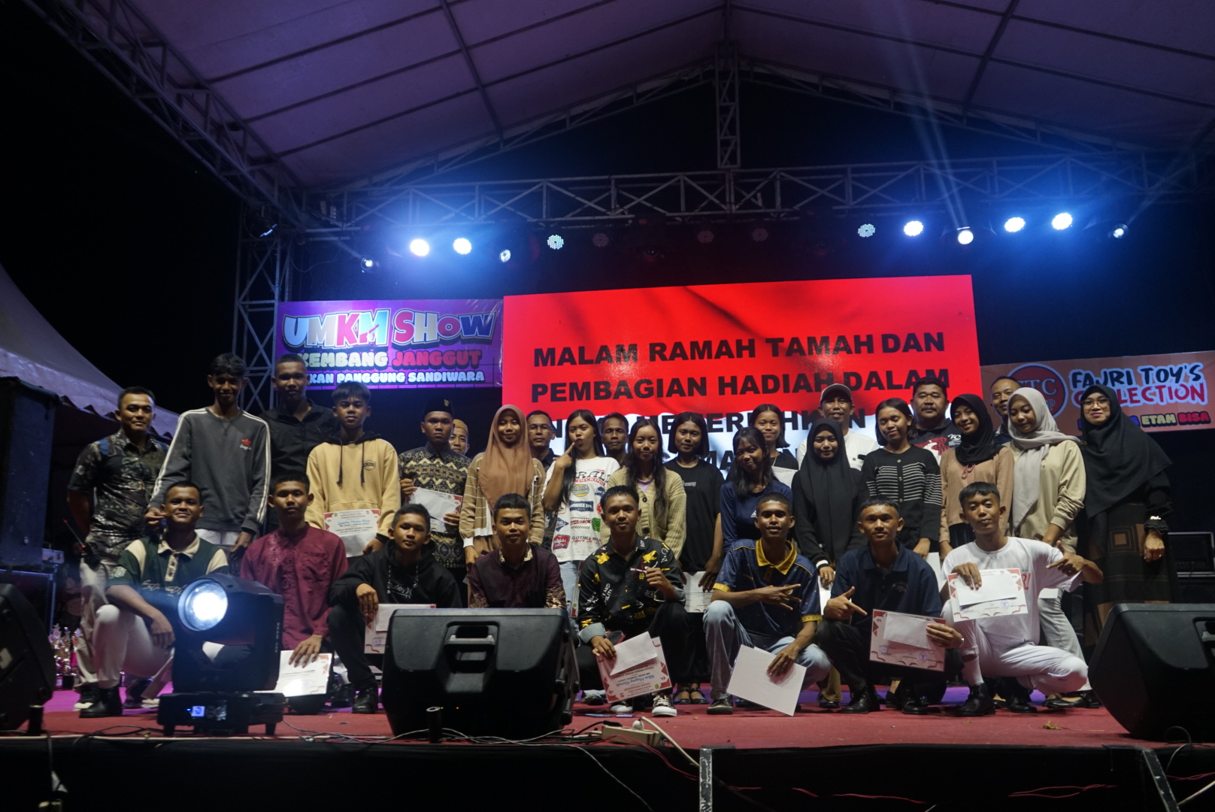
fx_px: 979
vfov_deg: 45.0
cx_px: 608
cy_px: 406
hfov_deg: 63.6
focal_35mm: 29
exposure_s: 1/160
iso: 1000
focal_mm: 29
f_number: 4
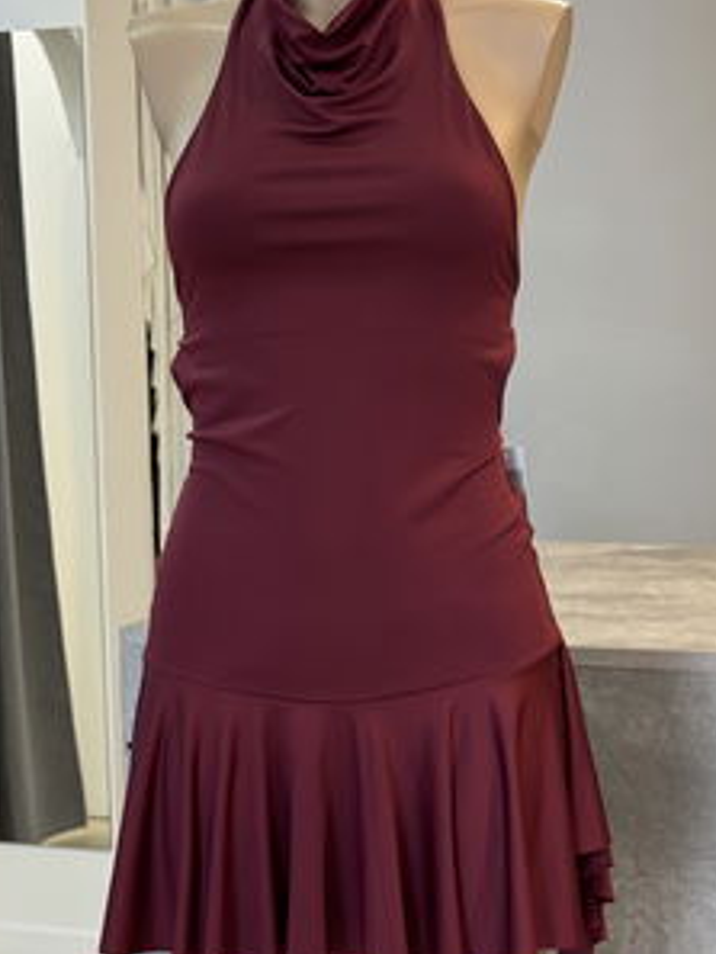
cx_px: 408
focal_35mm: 86
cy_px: 464
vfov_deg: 22.7
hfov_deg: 17.2
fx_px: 2370
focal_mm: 6.76
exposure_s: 1/50
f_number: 1.78
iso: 50
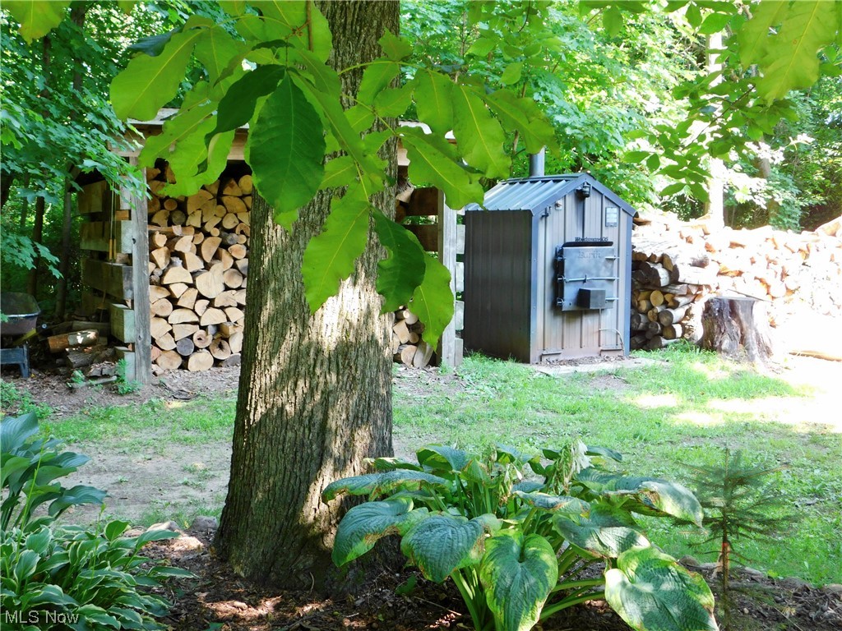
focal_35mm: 40
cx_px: 421
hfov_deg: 46.8
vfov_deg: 36.0
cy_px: 316
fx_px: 973
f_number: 3.6
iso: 160
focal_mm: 7.1
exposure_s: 1/30
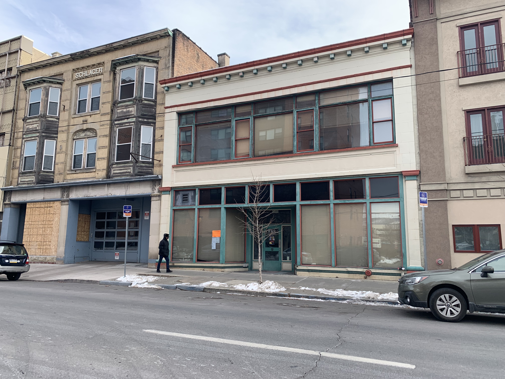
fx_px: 379
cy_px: 190
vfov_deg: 53.1
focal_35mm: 26
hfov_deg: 67.3
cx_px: 252
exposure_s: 1/647
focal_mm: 4.25
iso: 25
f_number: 1.8
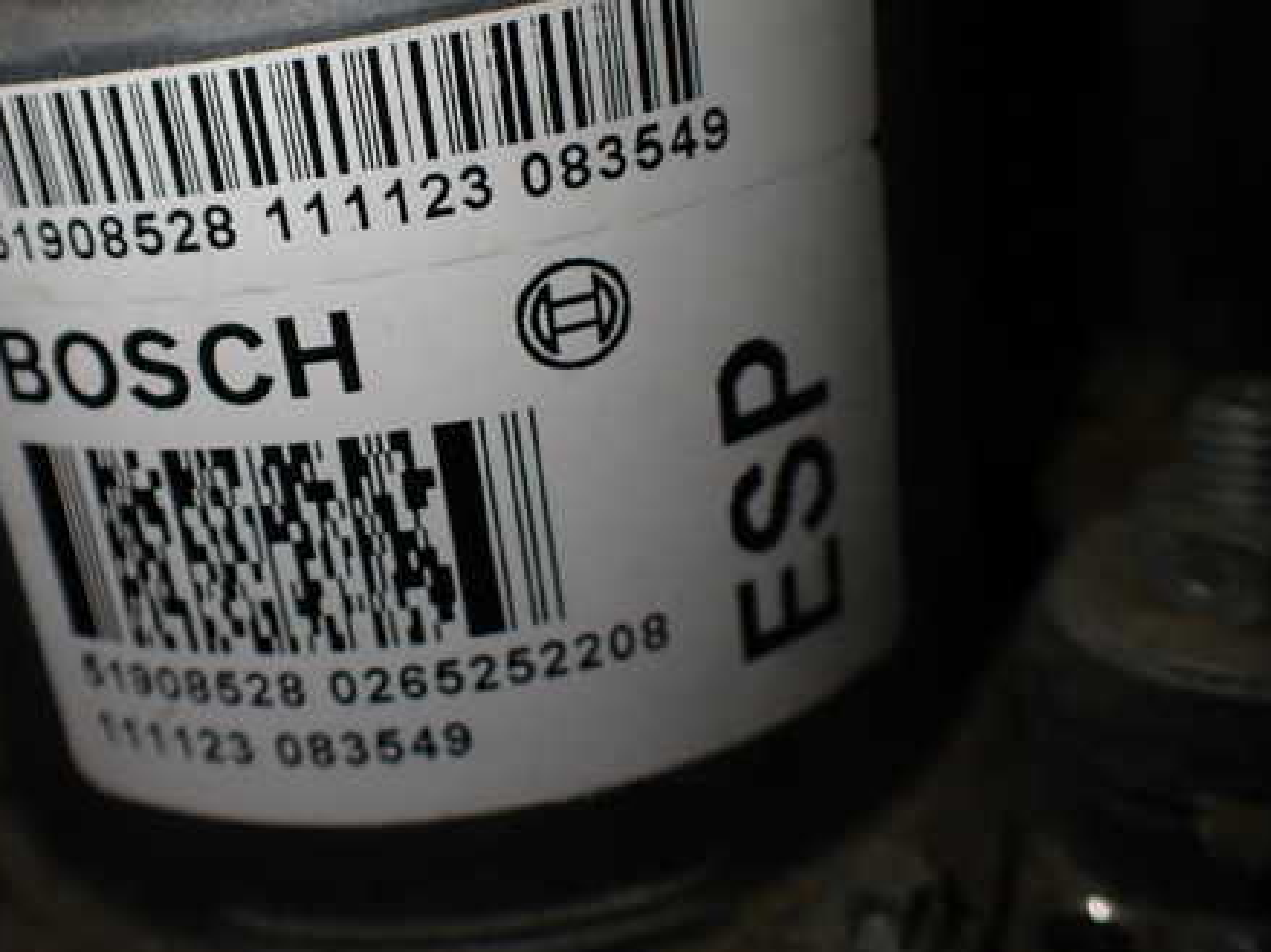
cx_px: 417
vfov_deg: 35.0
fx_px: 1505
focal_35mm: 41
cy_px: 396
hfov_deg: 45.1
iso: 100
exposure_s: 1/160
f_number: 2.3
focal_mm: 5.4
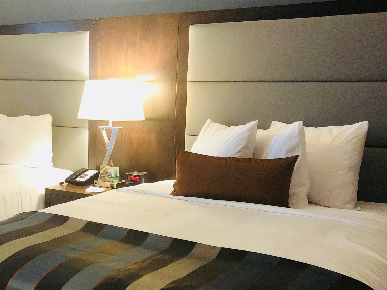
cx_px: 96
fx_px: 537
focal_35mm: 48
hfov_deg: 38.6
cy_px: 190
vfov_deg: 30.1
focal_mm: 3.99
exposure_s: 1/11
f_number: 1.8
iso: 100
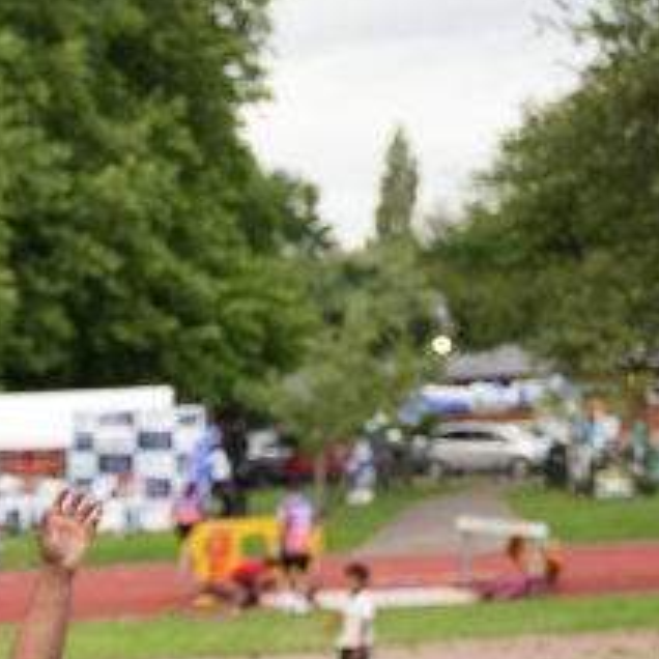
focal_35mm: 121
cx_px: -426
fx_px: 2598
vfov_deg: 13.6
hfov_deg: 13.4
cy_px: 984
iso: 250
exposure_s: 1/1000
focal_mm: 29.4
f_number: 2.8
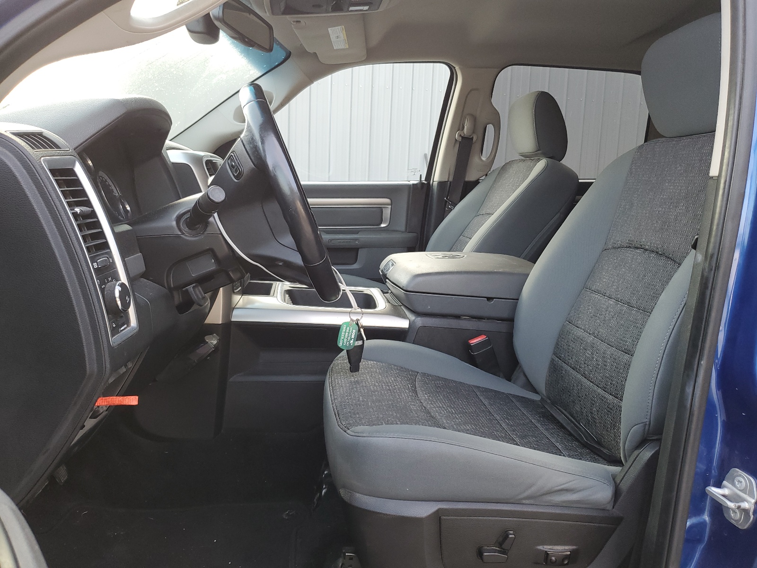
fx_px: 569
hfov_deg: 67.3
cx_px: 378
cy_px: 284
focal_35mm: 26
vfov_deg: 53.1
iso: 76
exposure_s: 1/120
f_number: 1.5
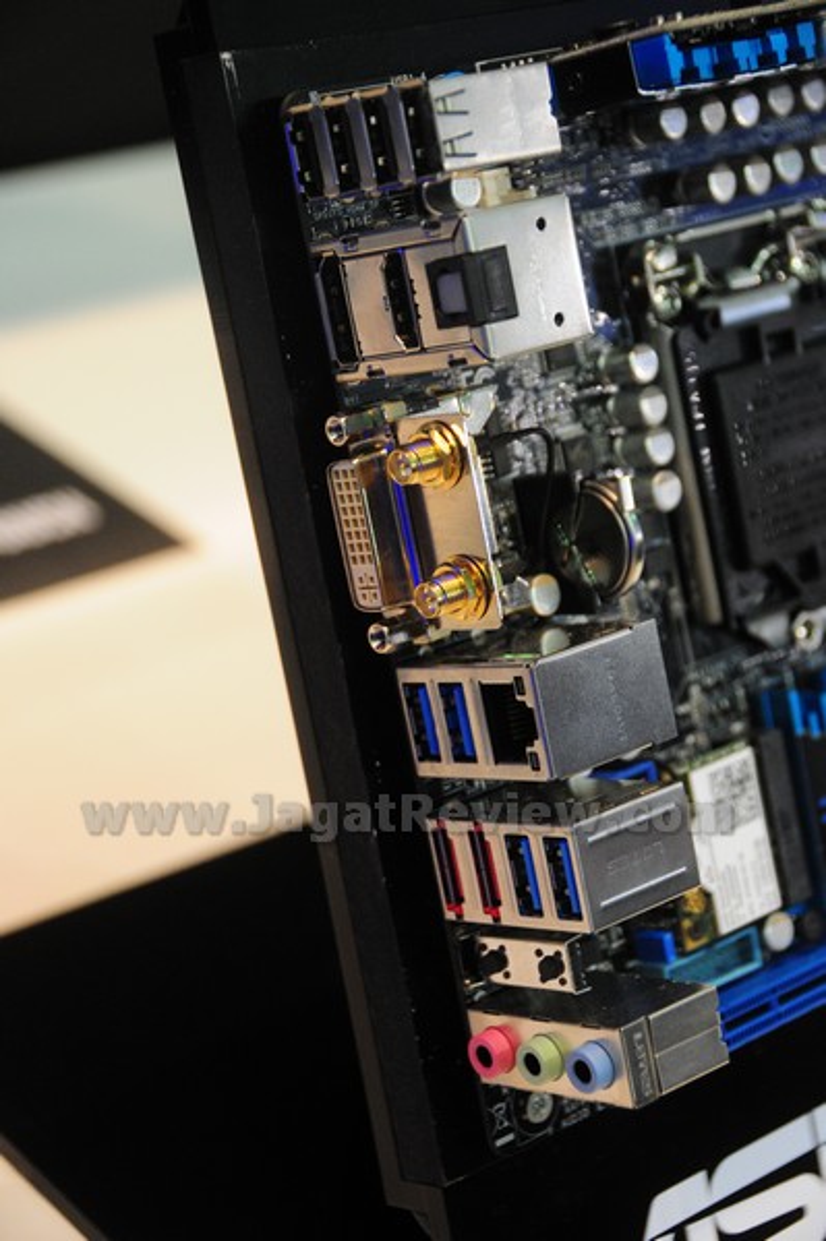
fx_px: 3103
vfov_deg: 22.6
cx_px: 413
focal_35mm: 90
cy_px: 620
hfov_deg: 15.2
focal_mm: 60
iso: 1600
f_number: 4.8
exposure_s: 1/160
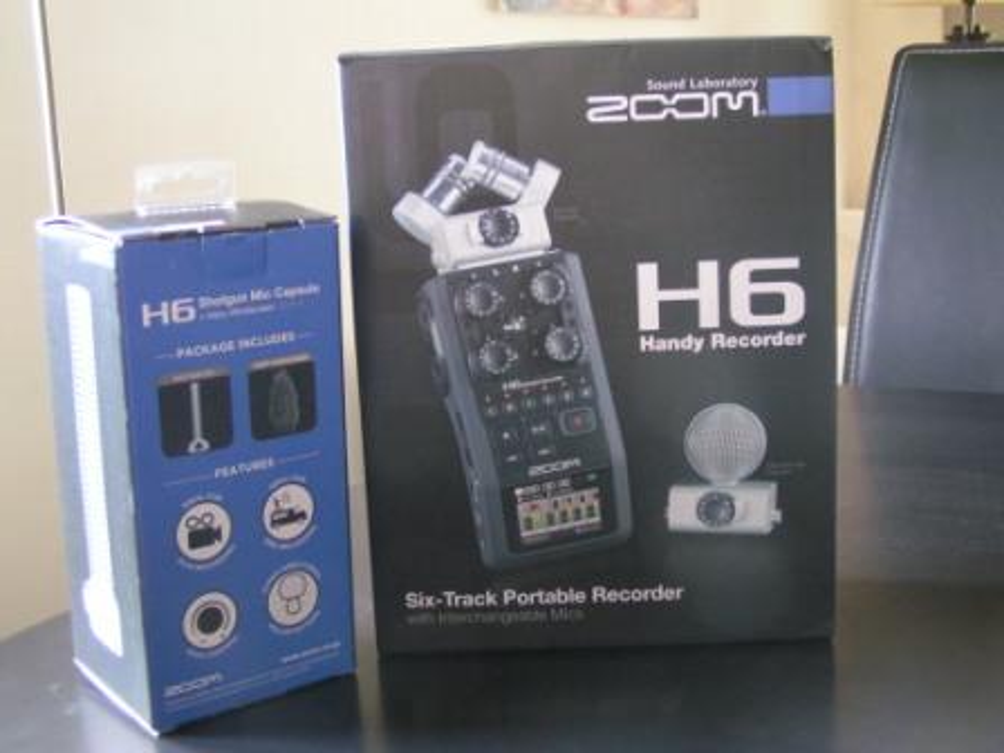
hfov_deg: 40.4
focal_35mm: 47
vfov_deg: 30.9
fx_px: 1363
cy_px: 376
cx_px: 502
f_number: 2.8
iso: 200
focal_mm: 7.3
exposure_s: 1/8
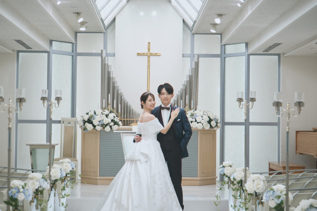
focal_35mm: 68
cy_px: 108
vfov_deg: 20.0
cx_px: 148
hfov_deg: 29.6
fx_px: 599
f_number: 3.2
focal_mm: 34
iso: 1000
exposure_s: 1/250
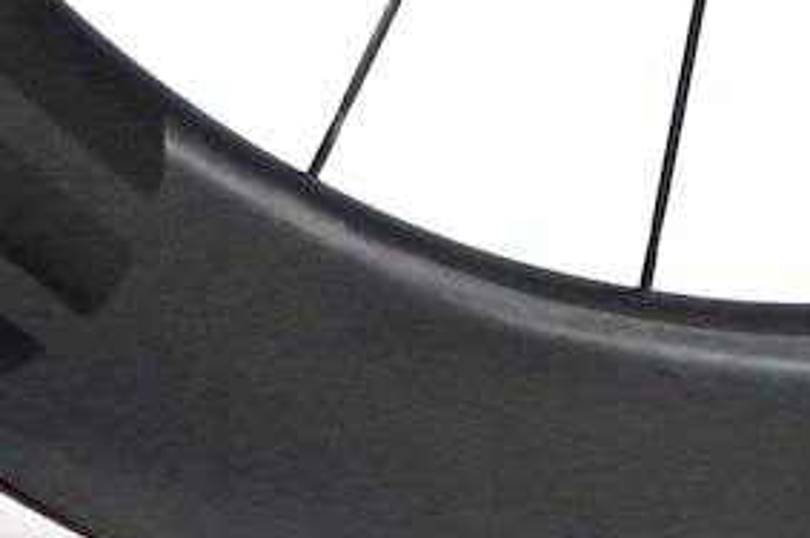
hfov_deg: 6.5
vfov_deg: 4.2
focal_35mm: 312
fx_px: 7012
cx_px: 1448
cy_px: -1311
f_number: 4.5
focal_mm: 42
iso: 3200
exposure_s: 1/160
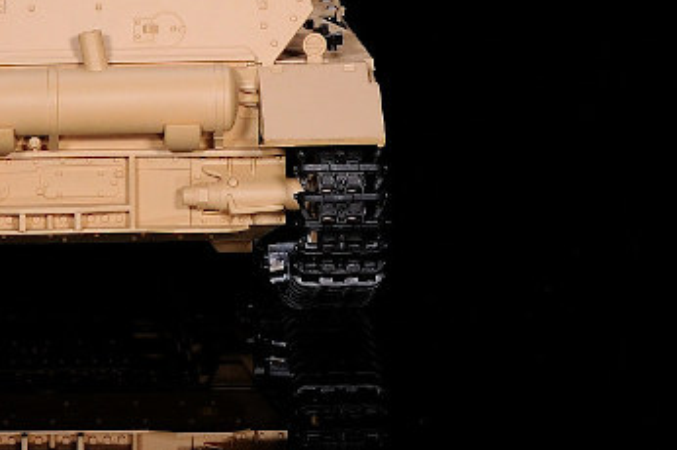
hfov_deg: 13.1
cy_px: 0
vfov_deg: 8.7
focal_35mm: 156
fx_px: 2931
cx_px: 67
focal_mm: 40
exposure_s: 1/125
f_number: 8
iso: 200
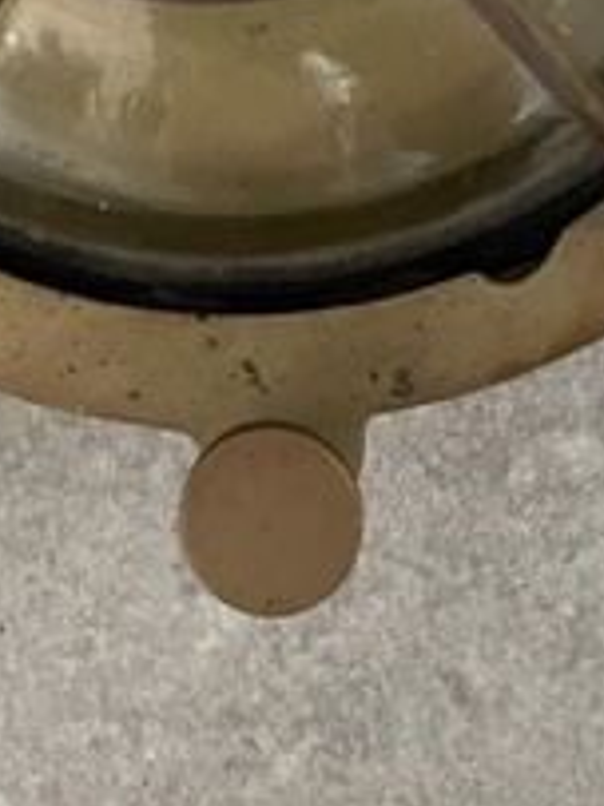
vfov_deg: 21.6
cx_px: 318
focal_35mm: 82
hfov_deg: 18.0
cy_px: -230
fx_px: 1910
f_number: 1.6
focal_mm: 4.2
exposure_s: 1/30
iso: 800
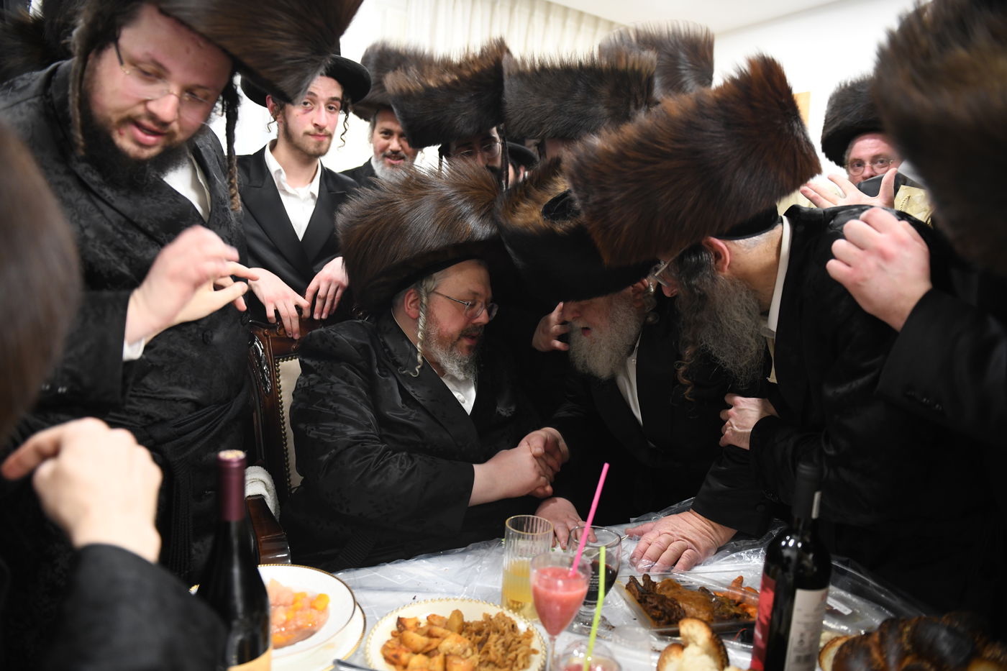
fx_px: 671
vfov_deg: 53.1
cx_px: 504
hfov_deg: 73.8
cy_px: 336
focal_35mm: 24
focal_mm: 24
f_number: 2.8
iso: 1600
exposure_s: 1/100
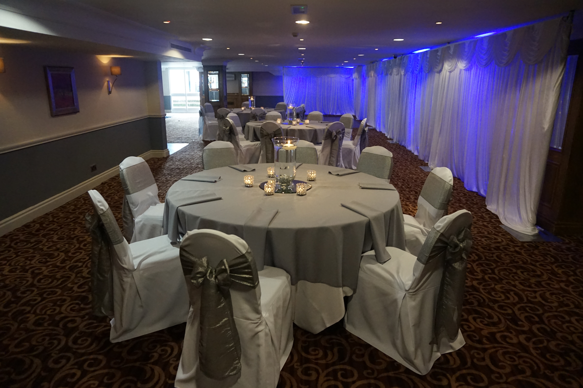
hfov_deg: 73.8
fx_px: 388
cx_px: 292
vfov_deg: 53.1
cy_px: 194
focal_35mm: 24
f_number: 3.5
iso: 2500
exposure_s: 1/160
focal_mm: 16
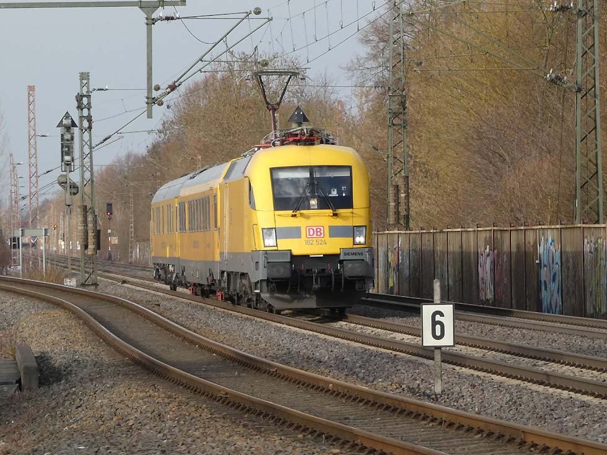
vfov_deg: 7.0
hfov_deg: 9.4
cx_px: 304
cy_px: 228
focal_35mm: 211
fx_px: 3700
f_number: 5.5
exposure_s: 1/250
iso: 160
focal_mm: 37.8
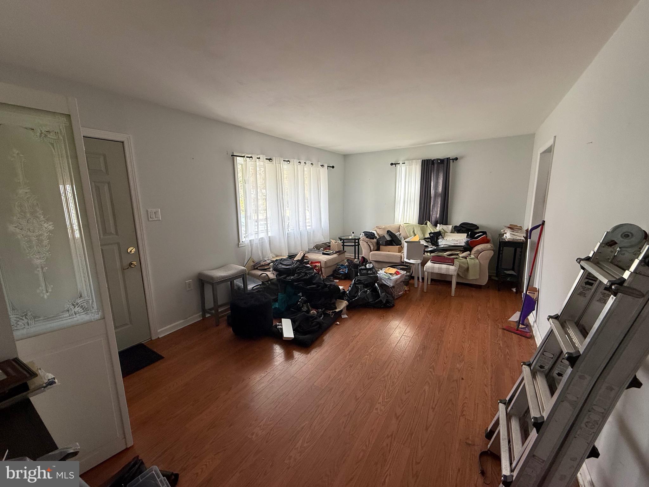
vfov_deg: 85.7
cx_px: 324
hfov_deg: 102.1
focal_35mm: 14
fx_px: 262
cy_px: 244
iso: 125
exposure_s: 1/99
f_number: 2.2
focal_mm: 2.22
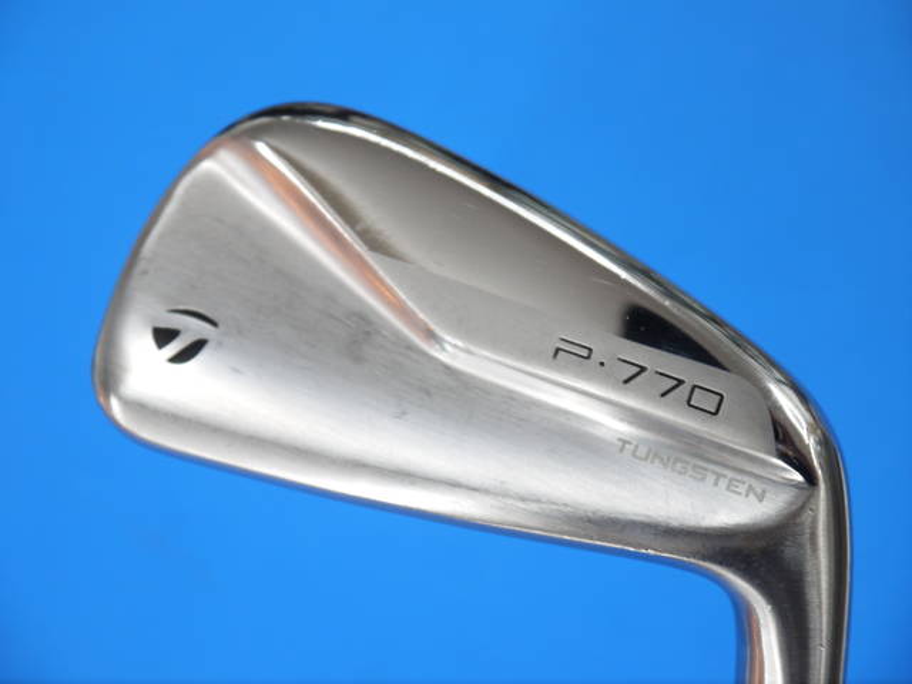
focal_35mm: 84
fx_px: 2213
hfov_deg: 23.3
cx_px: 456
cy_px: 342
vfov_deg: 17.6
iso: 400
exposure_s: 1/80
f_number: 5.6
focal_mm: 42
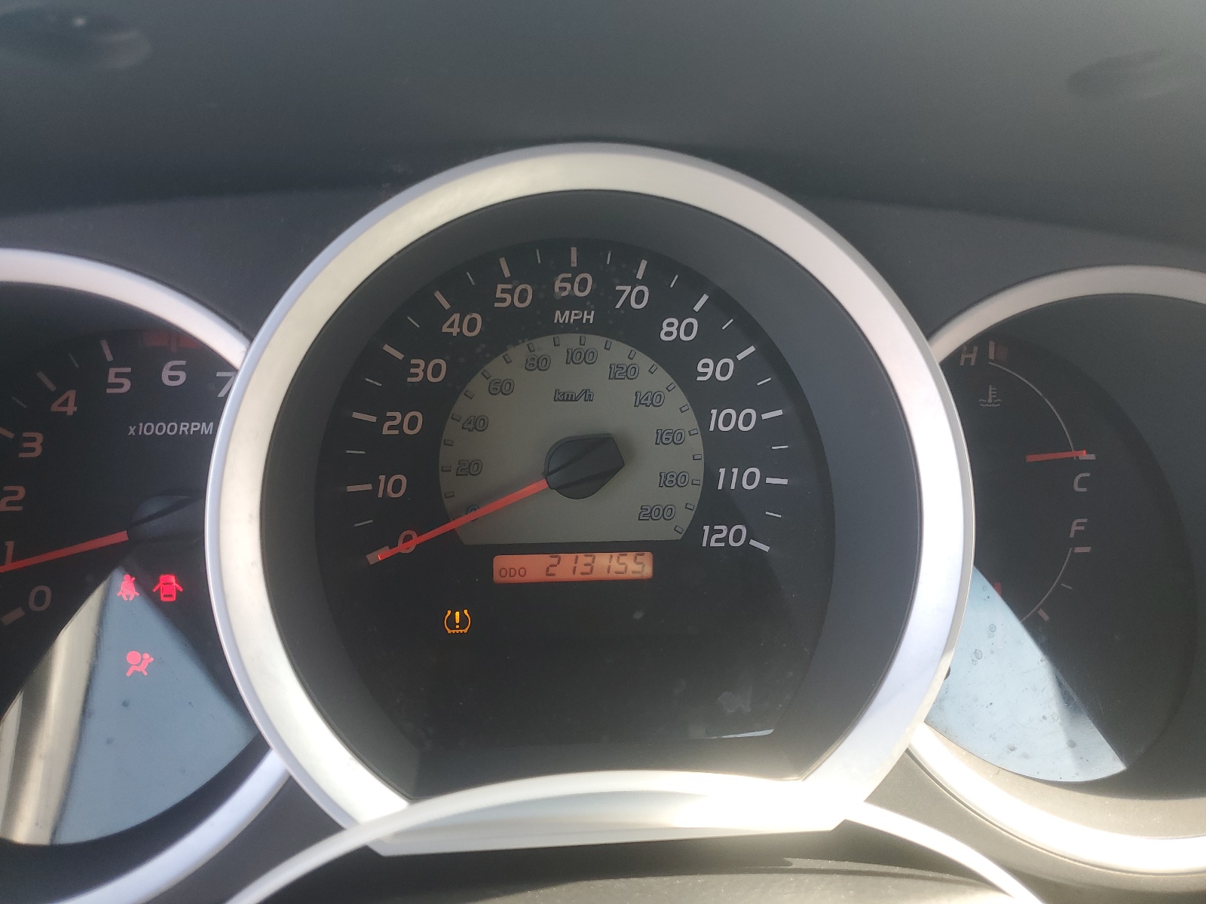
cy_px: 452
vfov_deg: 53.1
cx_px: 603
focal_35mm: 26
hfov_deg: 67.3
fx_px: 906
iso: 53
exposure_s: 1/120
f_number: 1.5
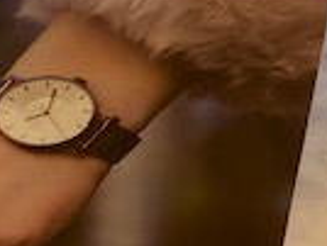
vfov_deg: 11.3
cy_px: -173
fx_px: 1173
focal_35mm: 124
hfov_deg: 15.8
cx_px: 71
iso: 50
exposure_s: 1/120
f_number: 1.8
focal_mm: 4.25
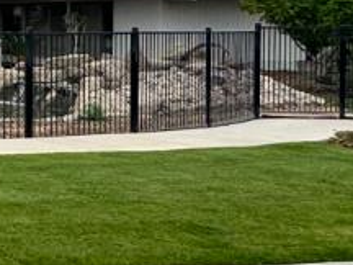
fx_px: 989
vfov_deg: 15.0
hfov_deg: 15.3
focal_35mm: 97
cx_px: -395
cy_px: 14
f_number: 2.2
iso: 40
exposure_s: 1/244
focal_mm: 2.22
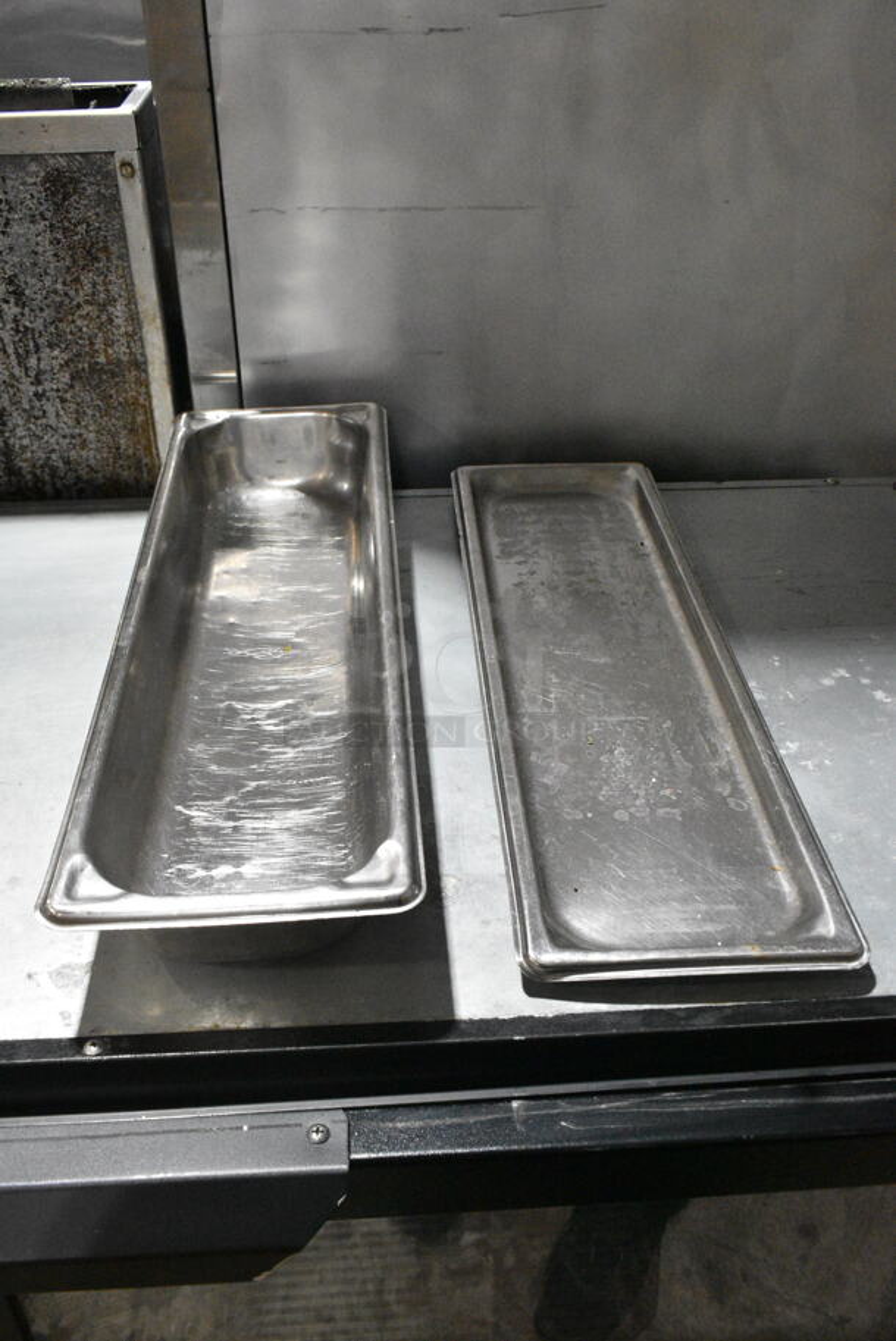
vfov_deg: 59.5
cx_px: 448
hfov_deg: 41.8
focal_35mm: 32
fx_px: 1174
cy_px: 670
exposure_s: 1/400
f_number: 8
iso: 6400
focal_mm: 21
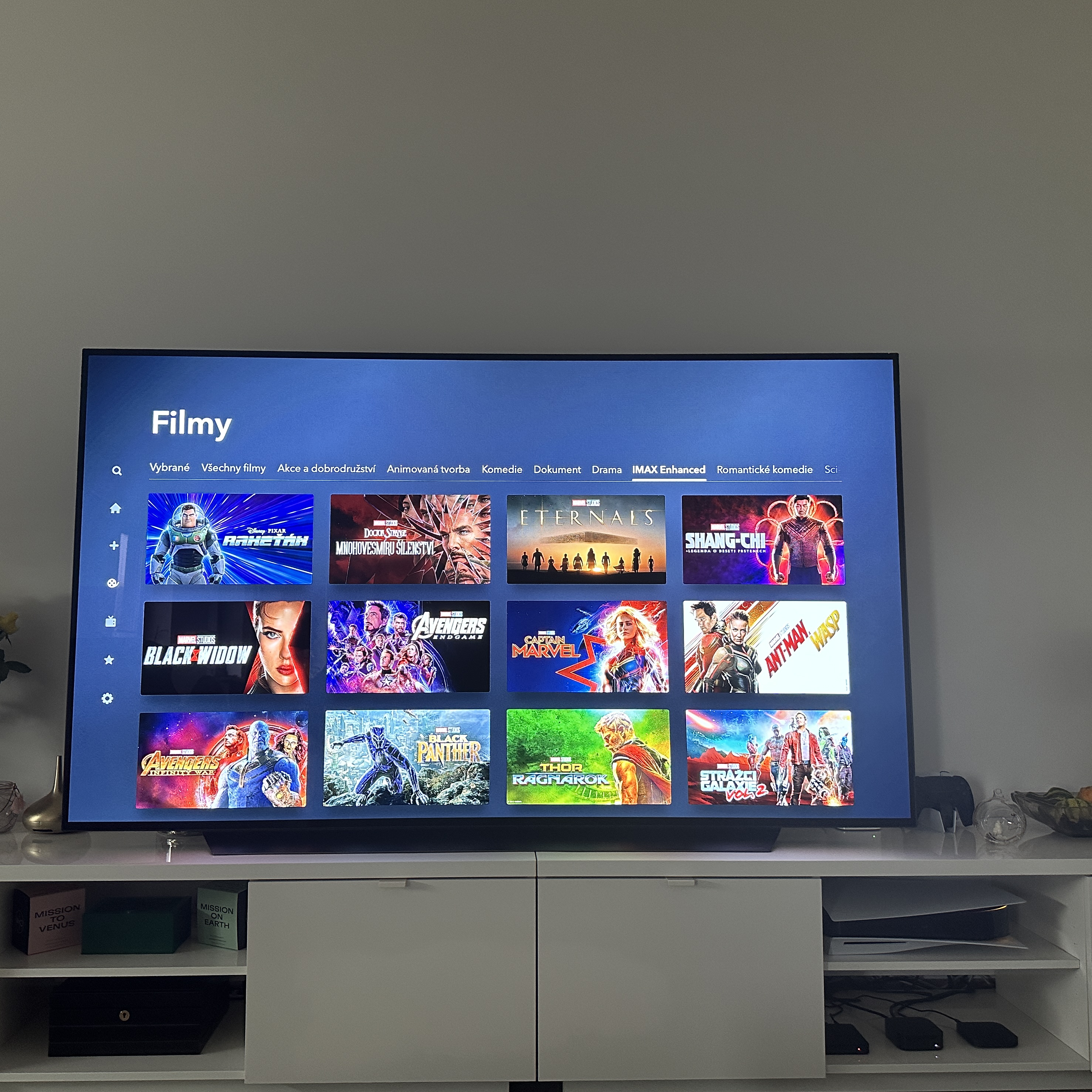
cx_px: 515
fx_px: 1035
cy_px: 540
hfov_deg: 55.6
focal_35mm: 29
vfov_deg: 55.6
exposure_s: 1/60
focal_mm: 6.86
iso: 320
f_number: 1.78
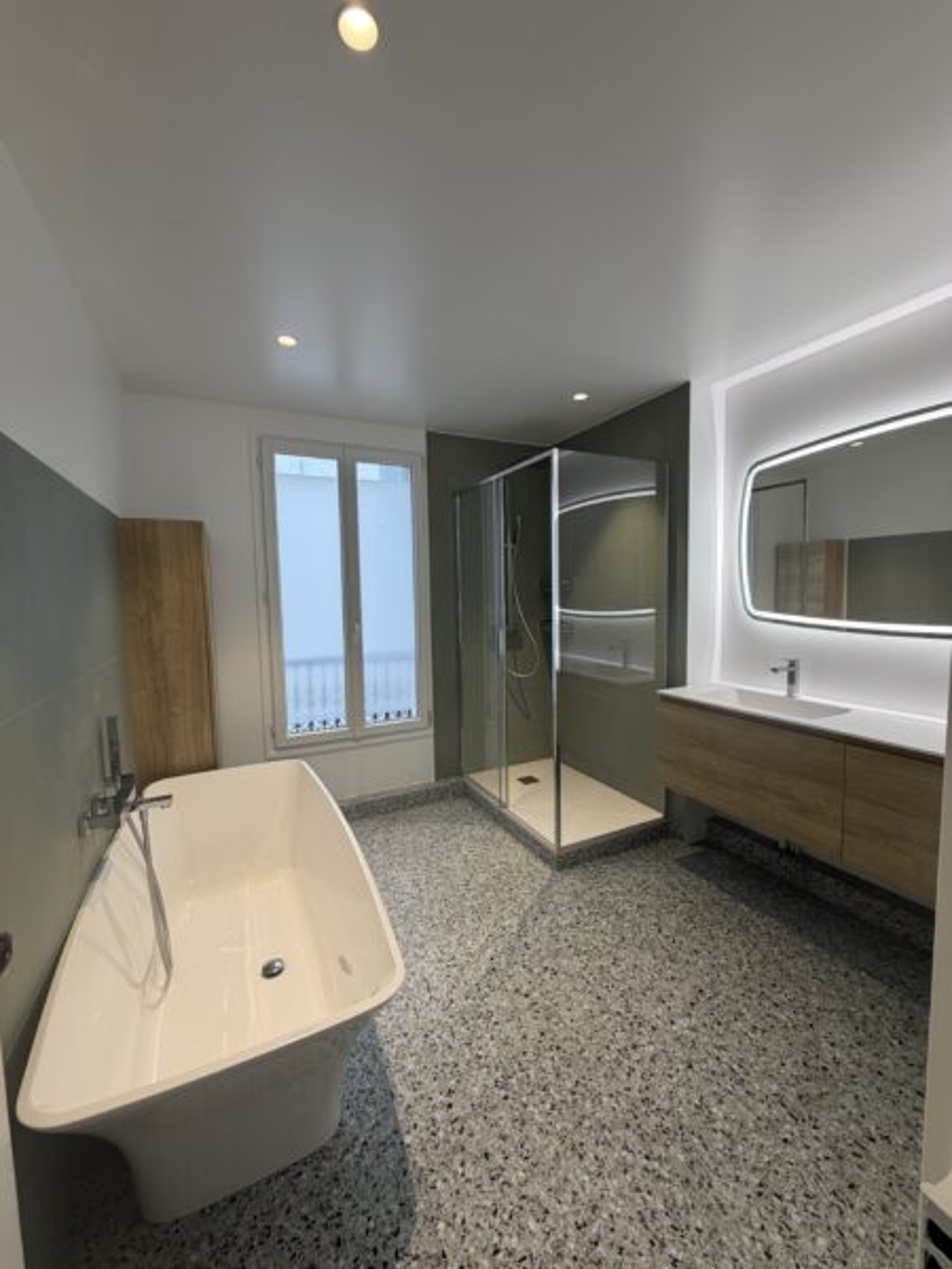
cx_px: 476
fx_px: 513
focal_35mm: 14
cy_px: 634
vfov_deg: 102.1
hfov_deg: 85.7
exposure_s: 1/100
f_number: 2.2
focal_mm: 2.22
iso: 100
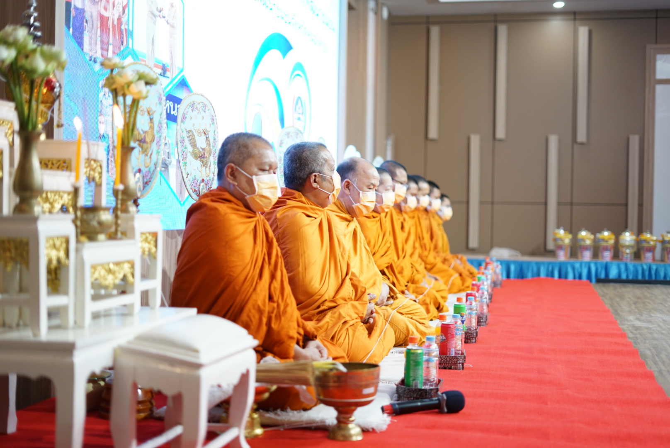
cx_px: 335
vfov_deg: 27.0
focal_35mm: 50
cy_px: 224
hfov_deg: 39.6
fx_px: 931
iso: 400
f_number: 1.8
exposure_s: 1/80
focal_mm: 50
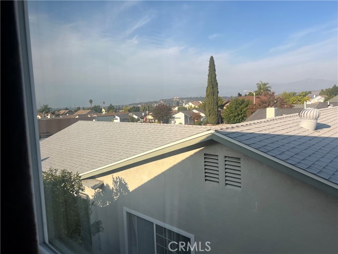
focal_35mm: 26
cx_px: 169
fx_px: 254
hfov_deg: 67.3
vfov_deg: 53.1
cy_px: 127
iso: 50
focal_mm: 5.7
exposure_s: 1/2841
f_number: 1.5
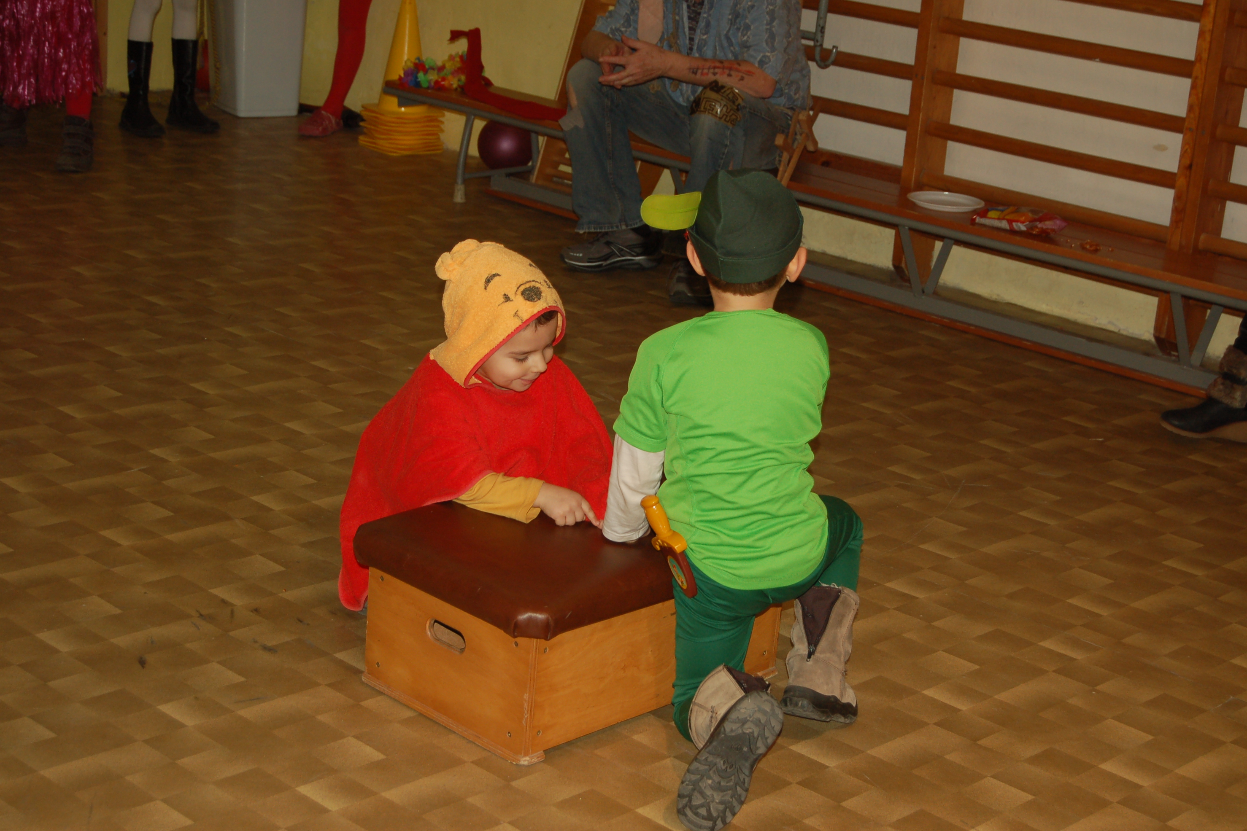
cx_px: 615
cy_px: 416
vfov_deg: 22.3
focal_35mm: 61
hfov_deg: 32.9
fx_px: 2113
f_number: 5
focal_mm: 40
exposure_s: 1/60
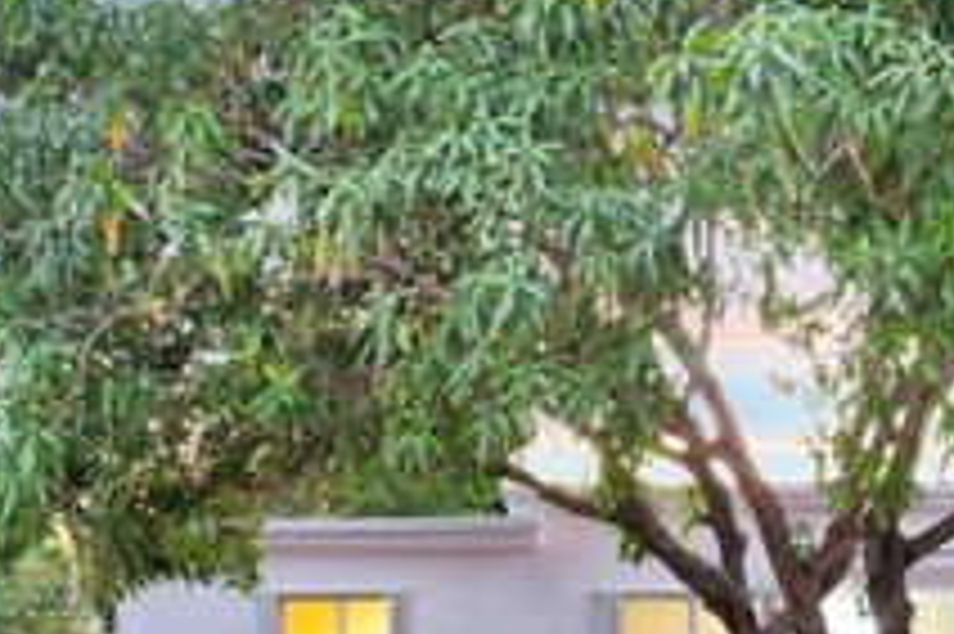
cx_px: 770
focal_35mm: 52
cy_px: 609
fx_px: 1377
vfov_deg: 24.9
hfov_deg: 36.8
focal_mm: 8.38
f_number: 2.8
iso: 260
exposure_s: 1/15
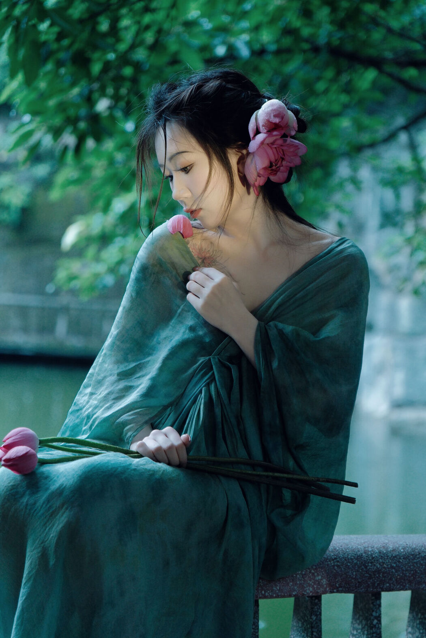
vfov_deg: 19.5
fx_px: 1864
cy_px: 319
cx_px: 213
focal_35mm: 105
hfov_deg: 13.0
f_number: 2.8
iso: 800
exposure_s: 1/125
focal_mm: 70
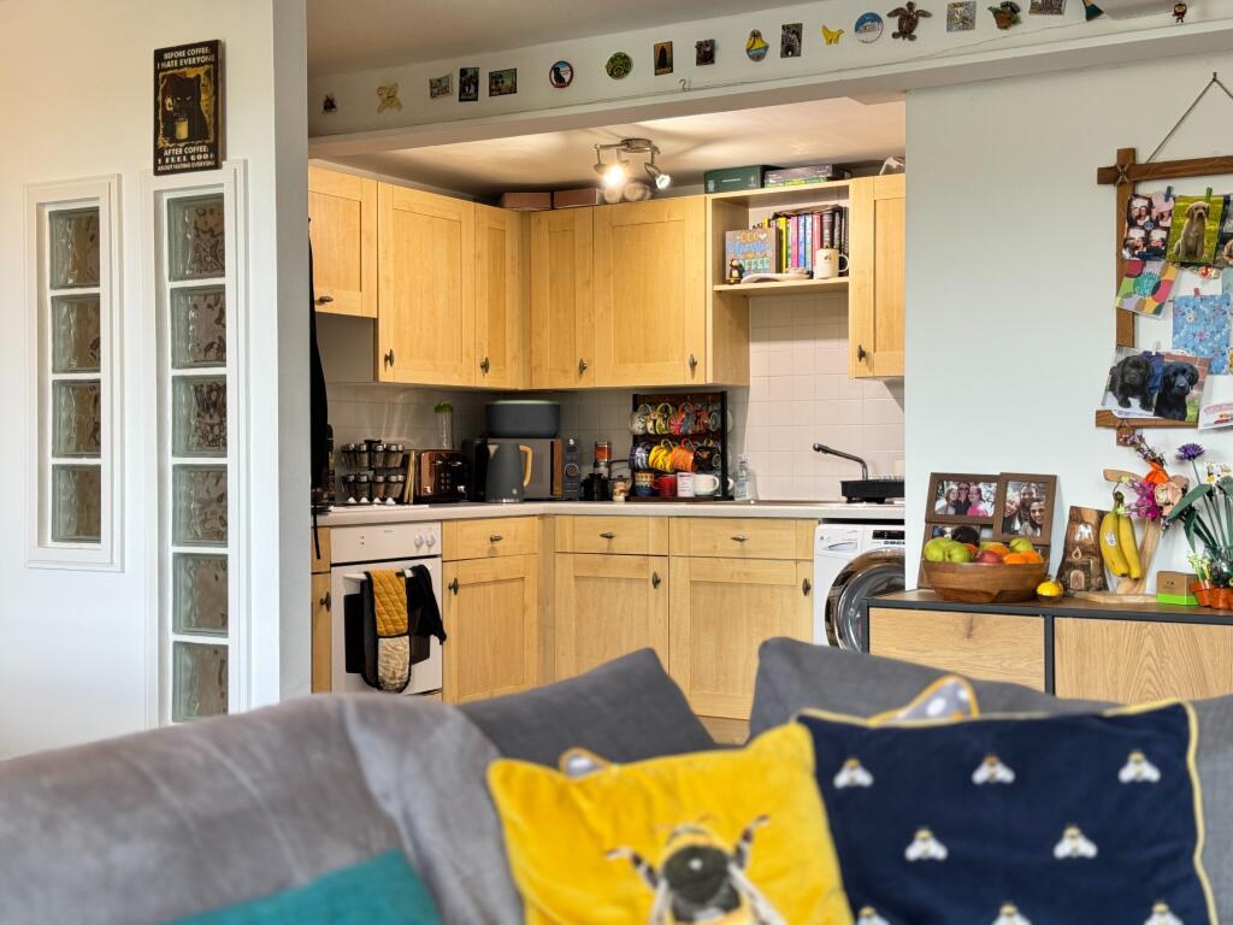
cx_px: 616
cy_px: 462
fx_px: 1710
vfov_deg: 30.3
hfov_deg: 39.7
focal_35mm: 48
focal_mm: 6.76
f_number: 1.78
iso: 125
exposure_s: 1/60
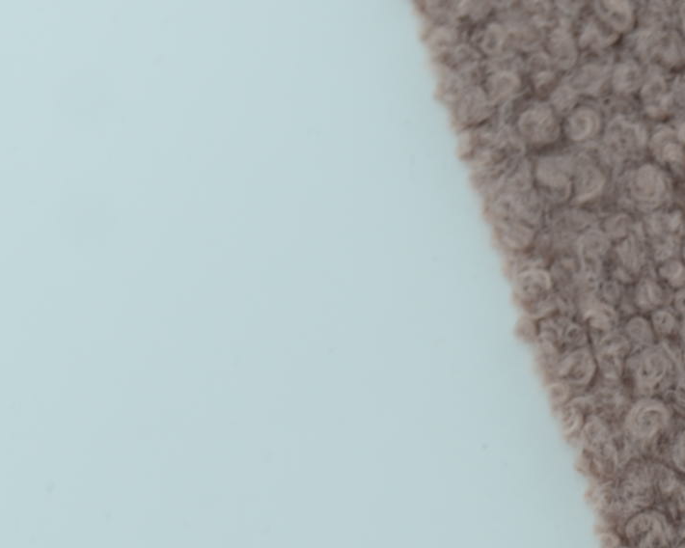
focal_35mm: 199
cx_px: 1156
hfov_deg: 9.3
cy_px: 837
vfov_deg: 7.6
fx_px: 4034
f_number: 3.5
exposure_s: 1/250
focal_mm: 50
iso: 100
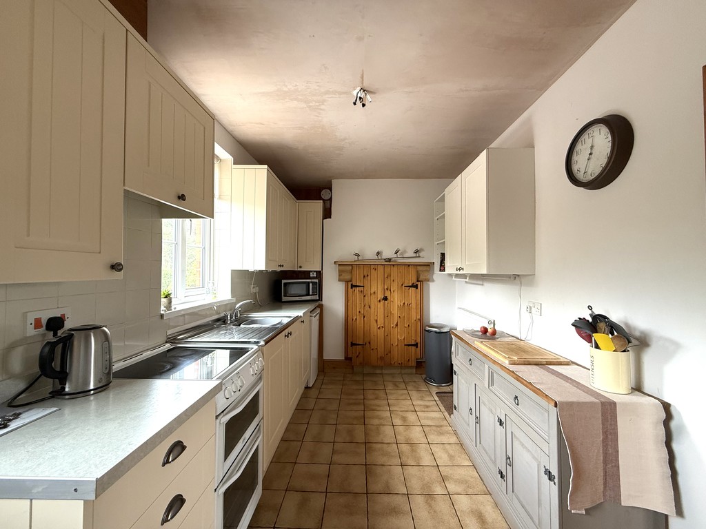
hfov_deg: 102.1
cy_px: 264
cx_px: 353
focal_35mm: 14
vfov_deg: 85.7
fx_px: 286
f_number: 2.2
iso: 200
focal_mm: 2.22
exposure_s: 1/99
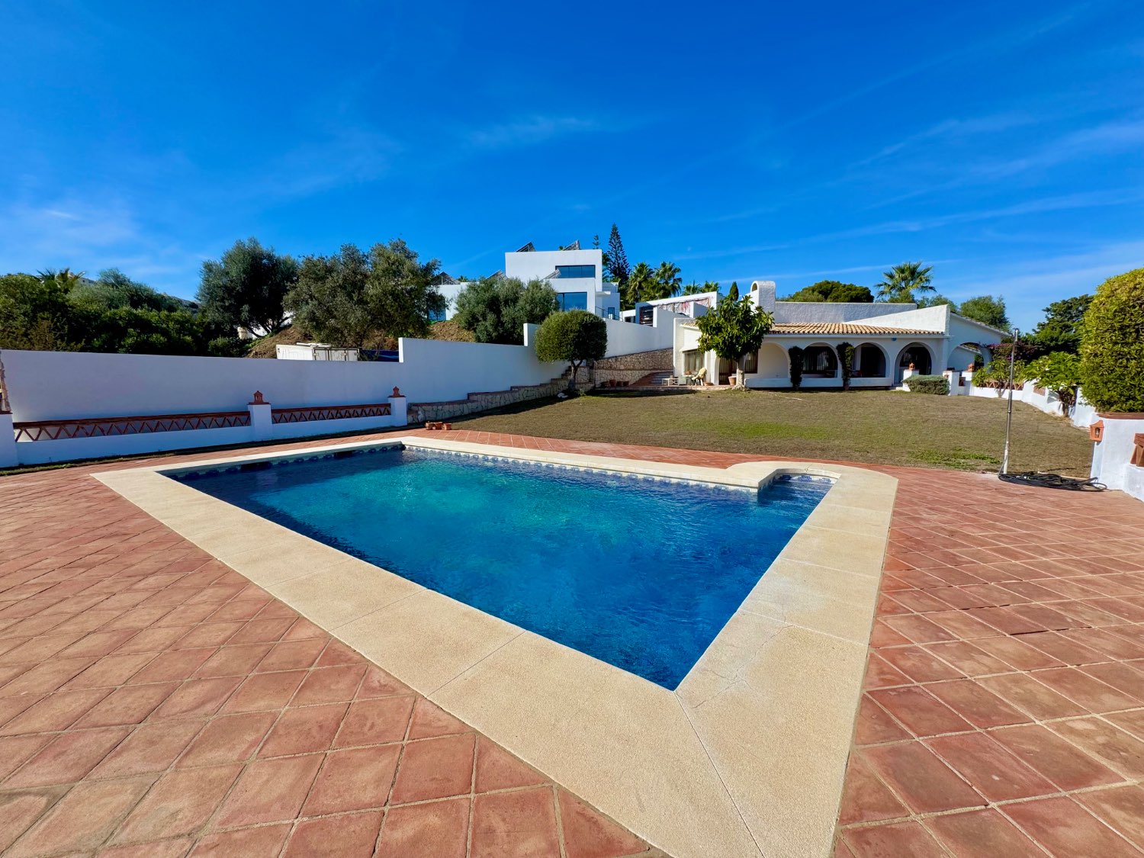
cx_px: 572
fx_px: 463
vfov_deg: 85.7
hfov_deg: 102.1
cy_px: 429
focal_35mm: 14
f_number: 2.2
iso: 40
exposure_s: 1/2584
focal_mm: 2.22
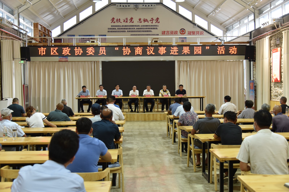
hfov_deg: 44.5
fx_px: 353
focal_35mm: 44
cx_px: 144
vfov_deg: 30.5
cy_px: 96
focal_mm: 44
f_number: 4
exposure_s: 1/60
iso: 640
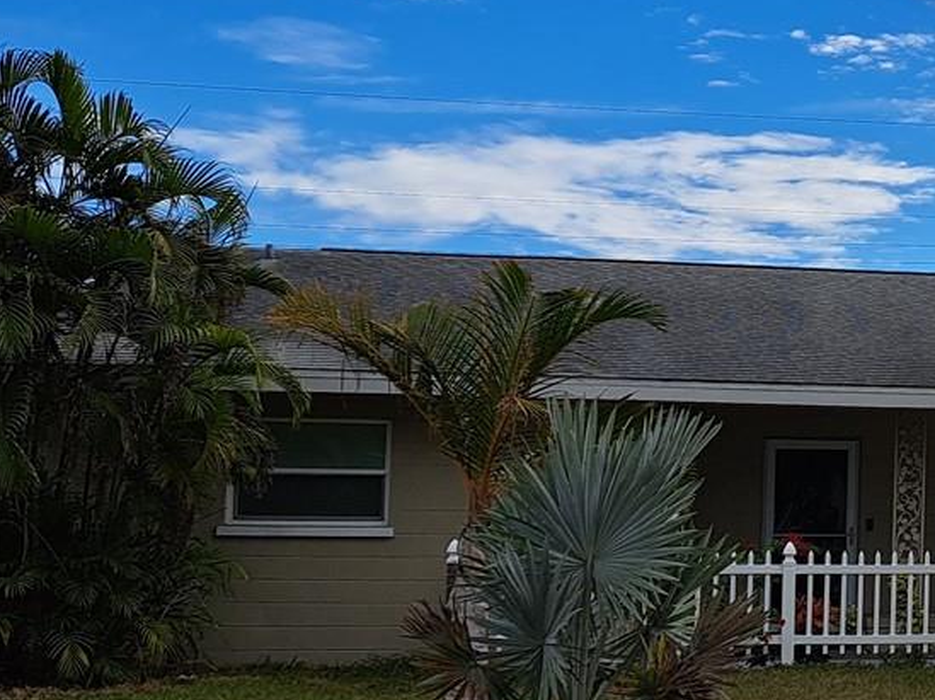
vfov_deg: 21.0
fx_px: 1890
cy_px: 400
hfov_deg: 25.3
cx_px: 1090
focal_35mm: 70
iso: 50
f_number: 1.8
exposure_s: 1/1972
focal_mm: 5.23
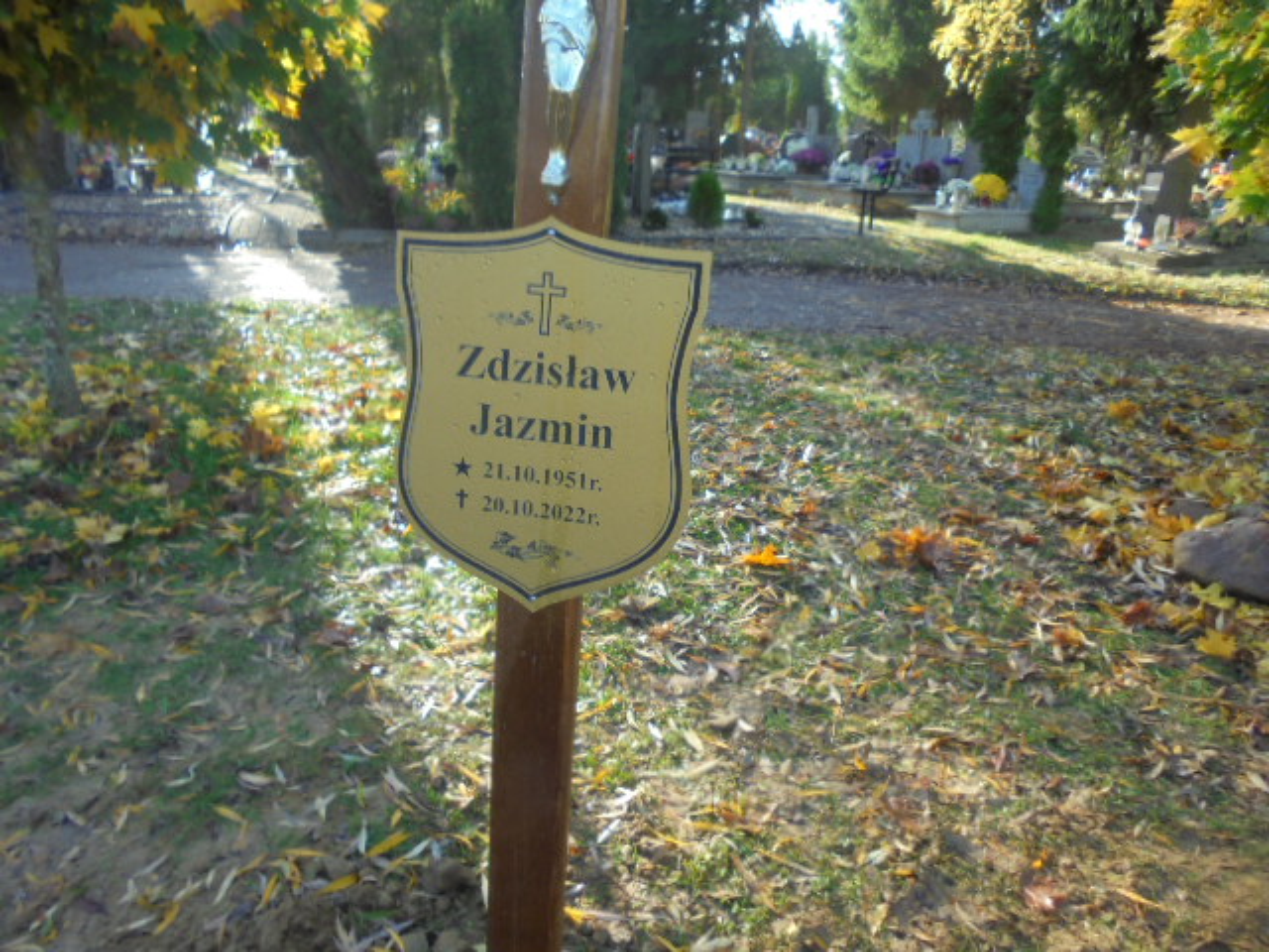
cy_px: 476
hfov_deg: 67.3
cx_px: 634
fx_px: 953
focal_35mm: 26
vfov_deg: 53.1
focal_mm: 4.6
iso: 100
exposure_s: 1/125
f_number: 3.5
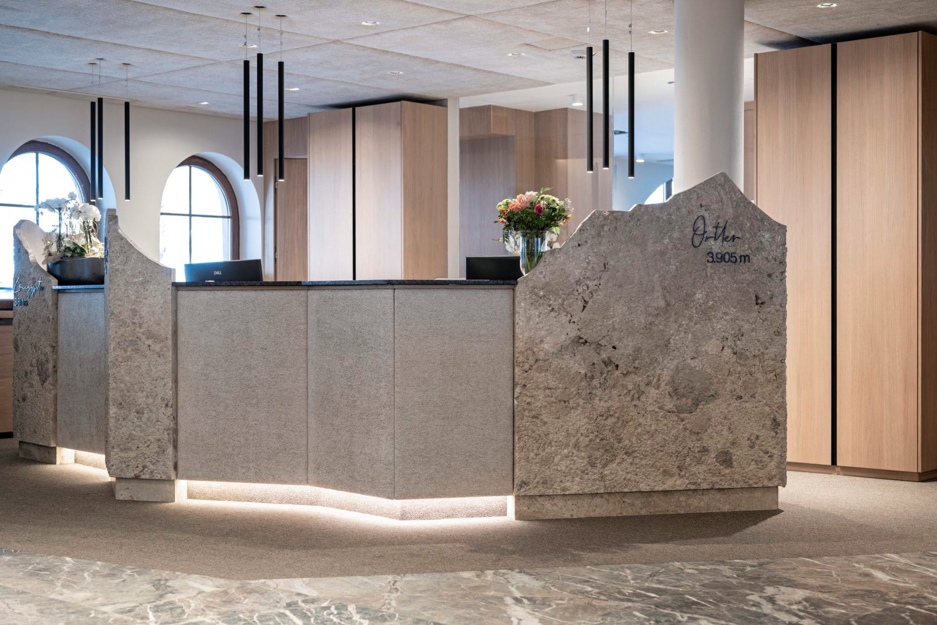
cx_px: 468
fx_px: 1301
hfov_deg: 39.6
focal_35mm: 50
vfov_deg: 27.0
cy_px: 312
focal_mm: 50
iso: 400
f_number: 4.5
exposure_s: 1/8
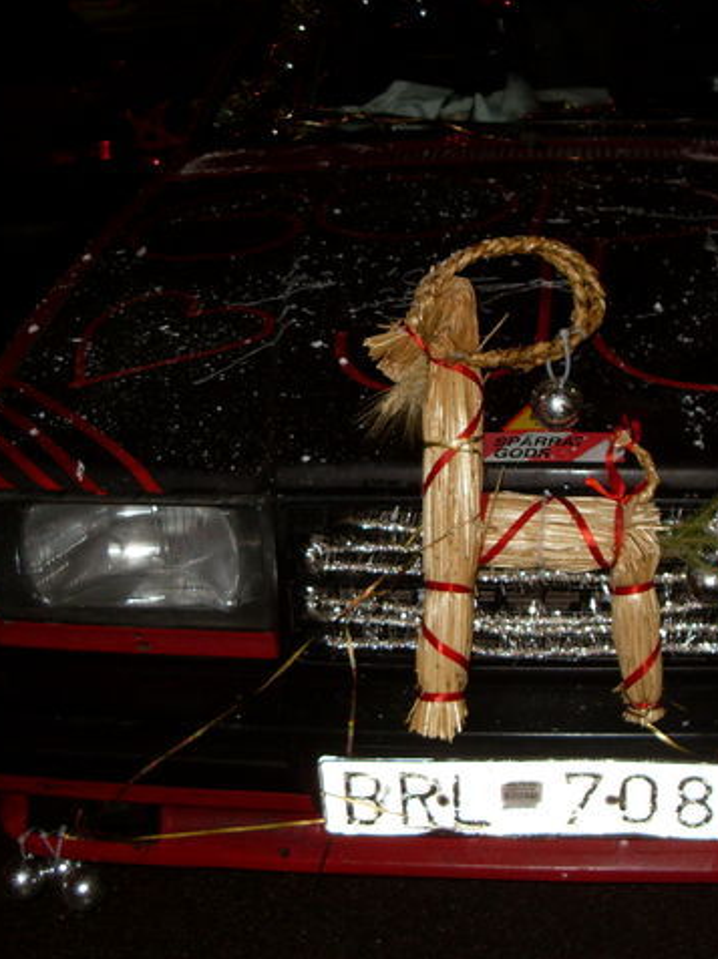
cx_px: 583
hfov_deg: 30.0
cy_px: 478
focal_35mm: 47
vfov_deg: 40.5
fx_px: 1302
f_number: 2.8
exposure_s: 1/45
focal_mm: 6.3
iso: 100
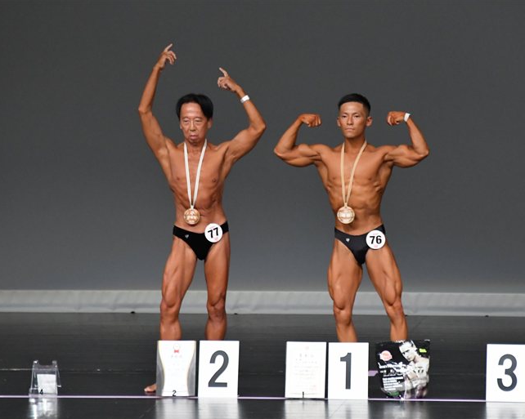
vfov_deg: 4.0
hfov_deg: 5.0
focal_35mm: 391
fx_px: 6073
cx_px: 299
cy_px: 210
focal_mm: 230
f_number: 5.6
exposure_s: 1/400
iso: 5000
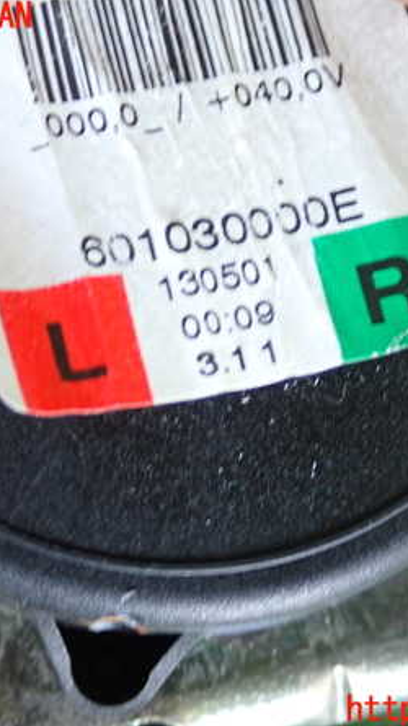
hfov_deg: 17.5
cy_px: 364
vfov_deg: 30.6
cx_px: 225
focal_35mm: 69
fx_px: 1328
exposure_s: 1/50
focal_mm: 8.4
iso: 640
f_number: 3.1
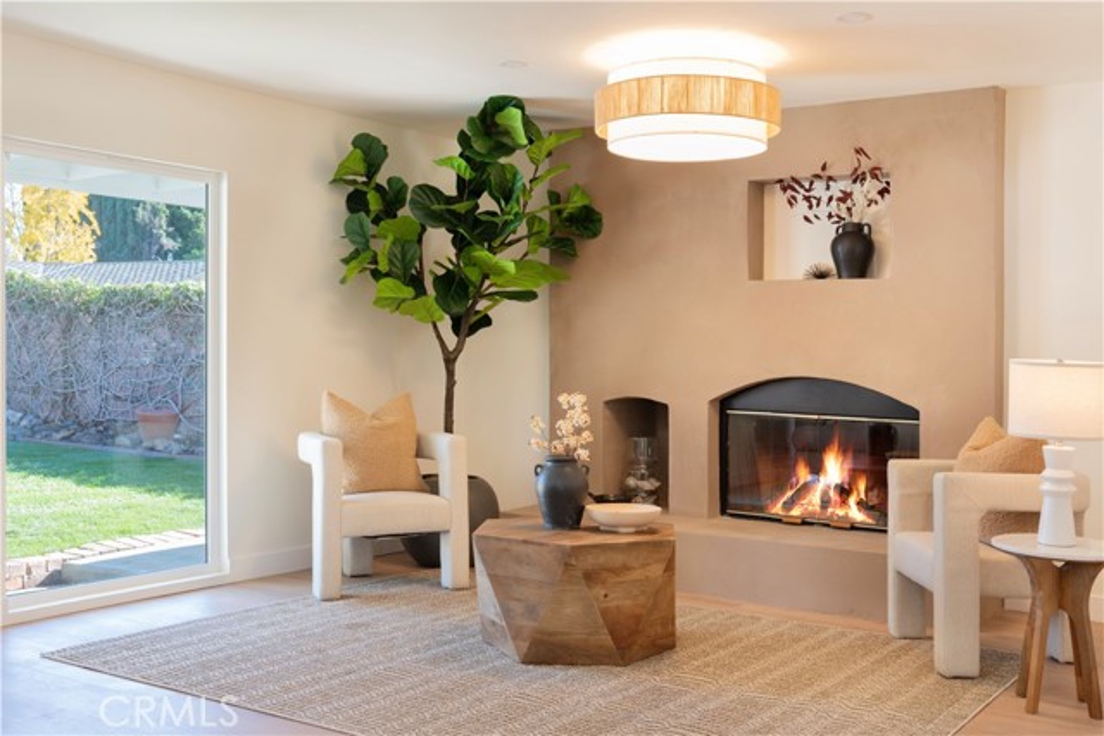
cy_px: 368
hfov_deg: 49.5
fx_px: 1196
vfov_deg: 34.2
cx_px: 552
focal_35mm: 39
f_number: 11
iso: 400
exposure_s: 1/4
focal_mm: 39
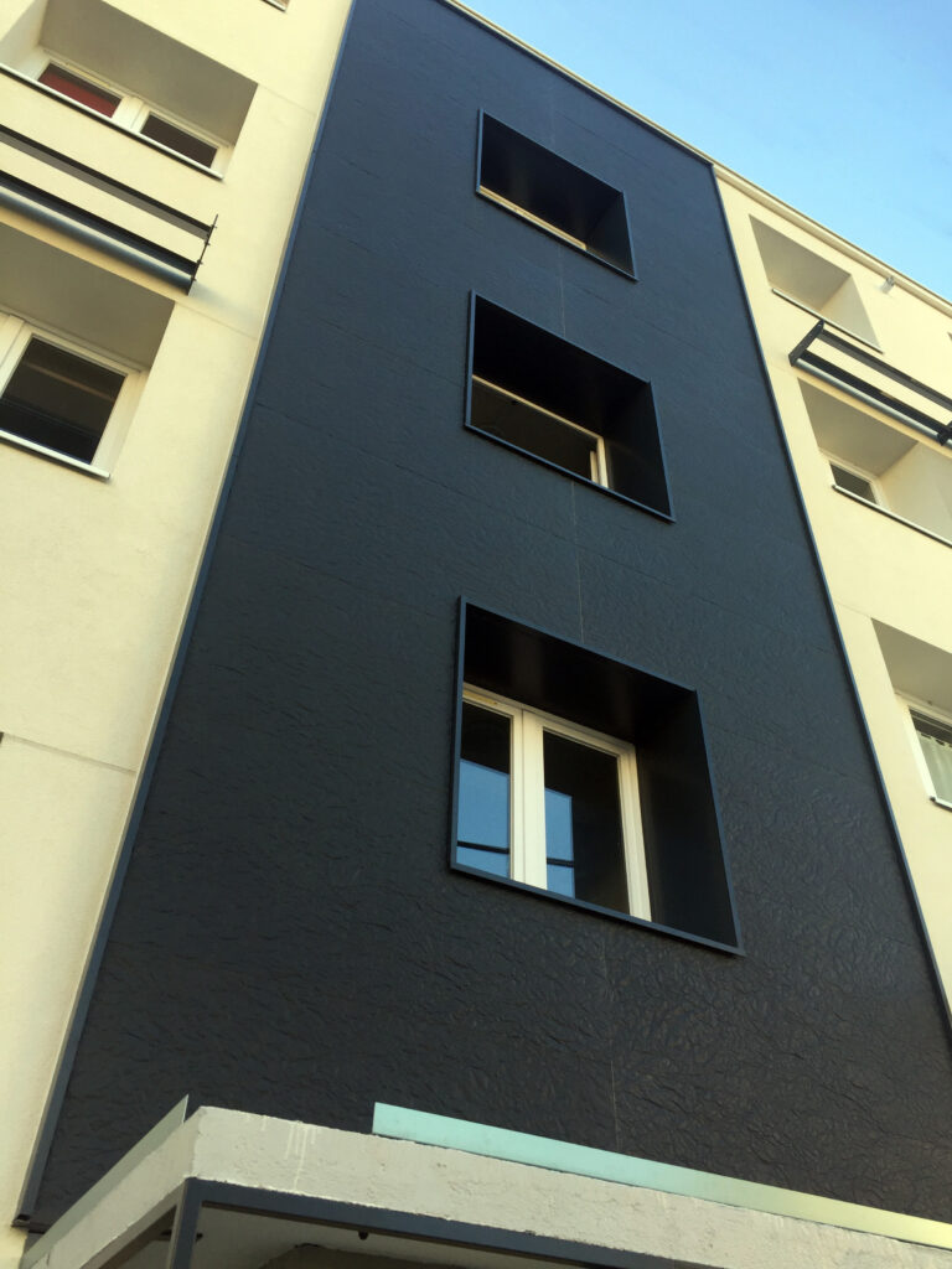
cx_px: 476
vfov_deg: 61.7
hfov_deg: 48.2
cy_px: 634
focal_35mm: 29
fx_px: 1063
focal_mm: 4.15
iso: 32
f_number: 2.2
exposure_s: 1/373
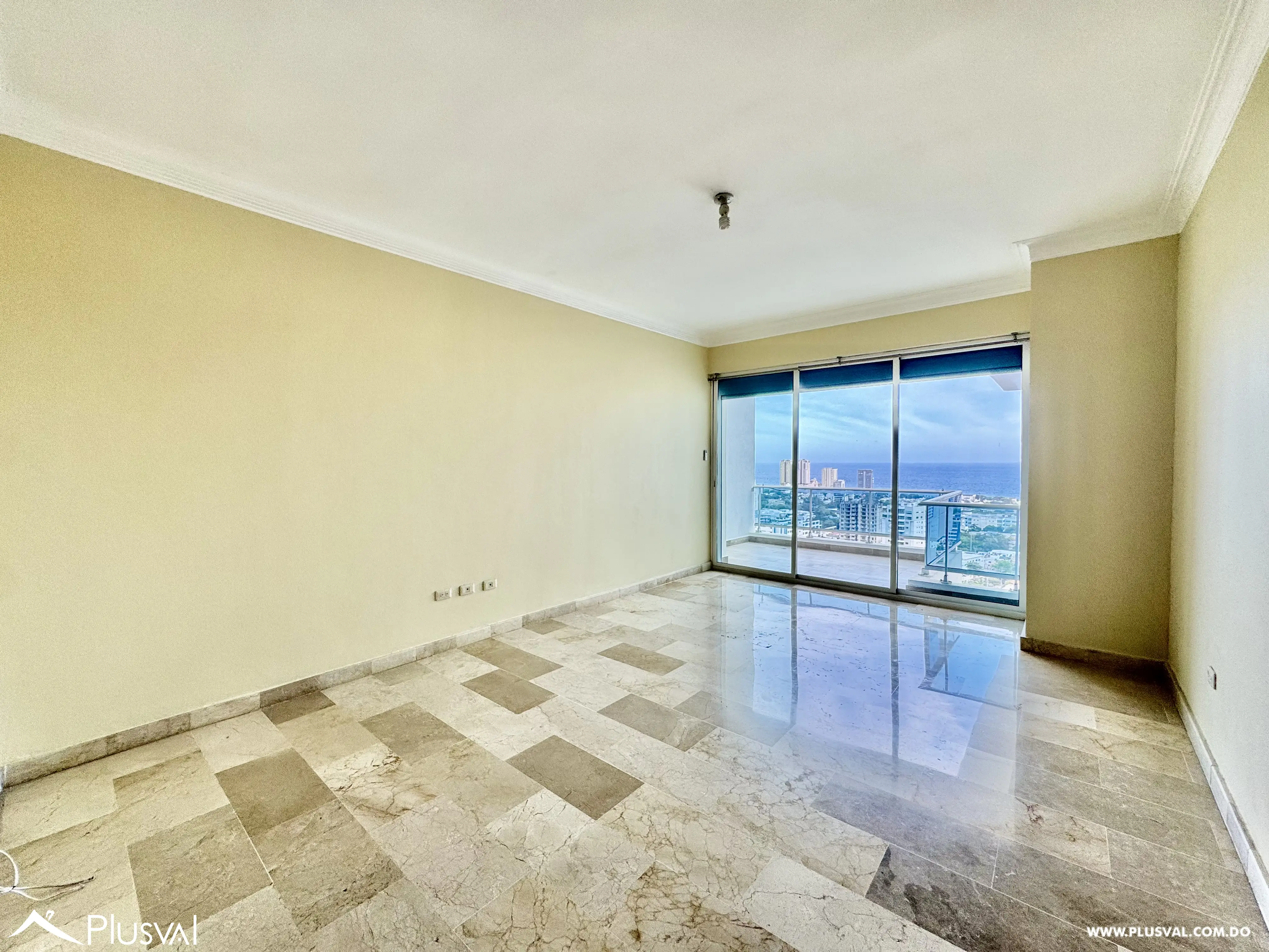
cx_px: 634
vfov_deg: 85.7
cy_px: 476
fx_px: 513
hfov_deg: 102.1
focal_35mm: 14
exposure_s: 1/101
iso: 40
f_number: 2.2
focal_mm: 2.22
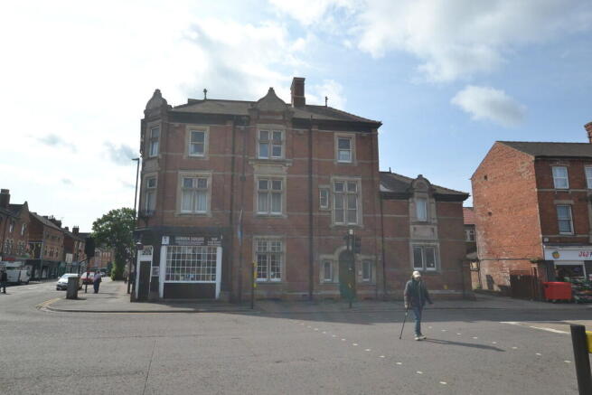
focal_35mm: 21
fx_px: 345
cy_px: 198
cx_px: 296
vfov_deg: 59.5
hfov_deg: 81.2
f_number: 10
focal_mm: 14
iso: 400
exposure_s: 1/400
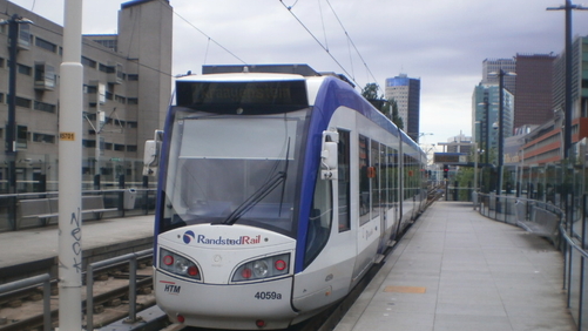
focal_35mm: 47
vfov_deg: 25.3
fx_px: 733
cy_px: 218
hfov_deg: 43.7
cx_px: 303
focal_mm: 6.3
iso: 100
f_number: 4.6
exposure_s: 1/640
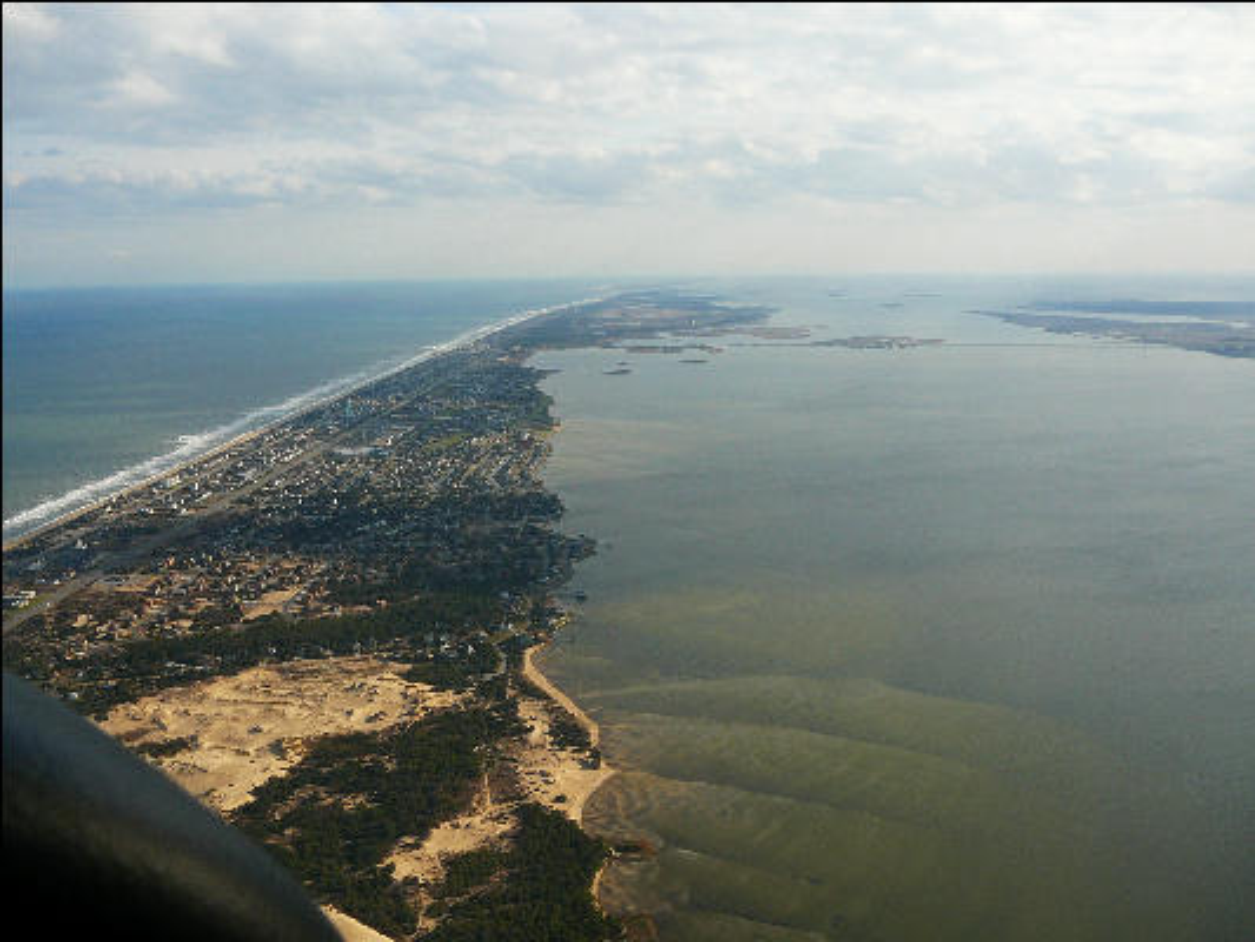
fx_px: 1269
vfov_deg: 40.7
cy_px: 471
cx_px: 628
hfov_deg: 52.6
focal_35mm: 35
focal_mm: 5.2
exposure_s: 1/400
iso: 80
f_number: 5
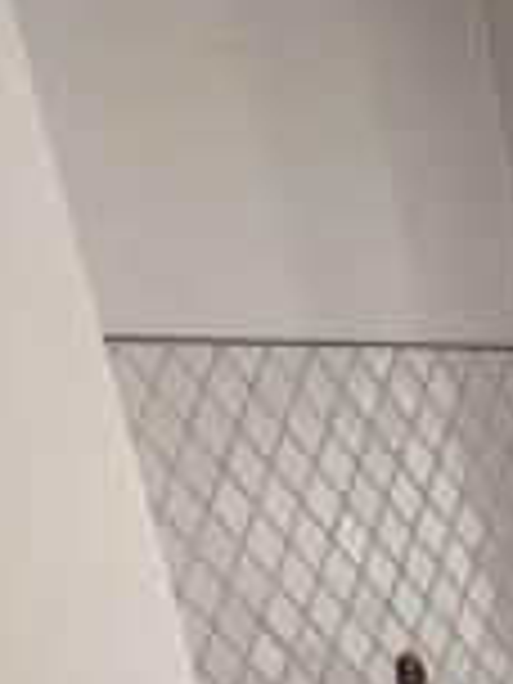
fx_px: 1166
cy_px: 814
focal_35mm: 59
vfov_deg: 28.6
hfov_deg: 19.4
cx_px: 896
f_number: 2.2
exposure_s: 1/120
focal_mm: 2.22
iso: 200
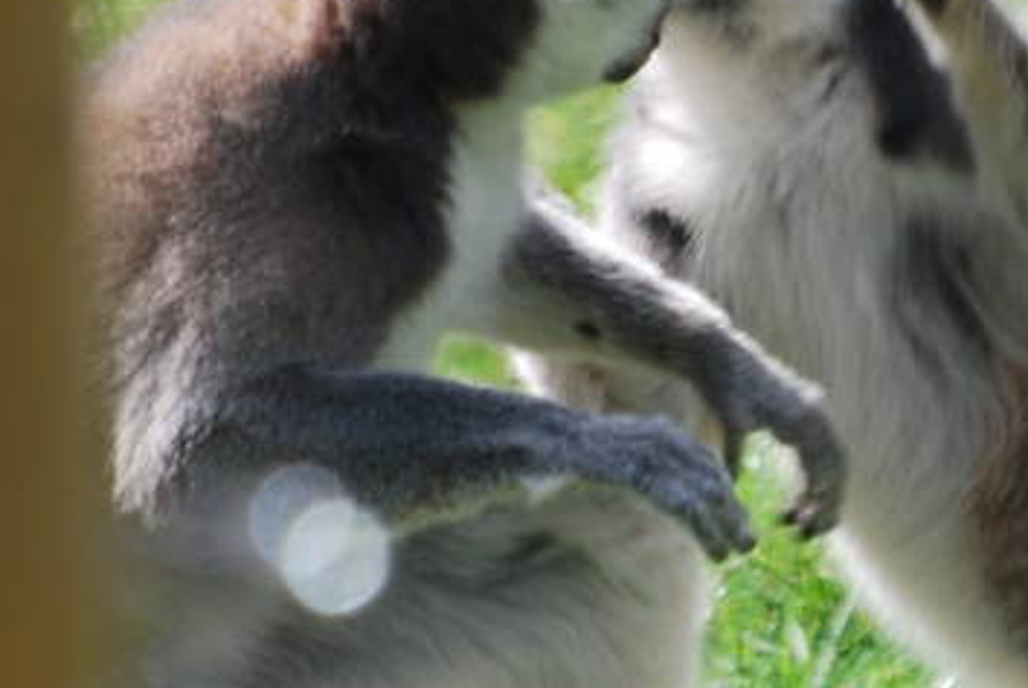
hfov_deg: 1.0
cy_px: 443
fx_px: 58096
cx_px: 915
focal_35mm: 2032
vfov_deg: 0.7
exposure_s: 1/500
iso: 220
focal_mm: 300
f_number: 5.6
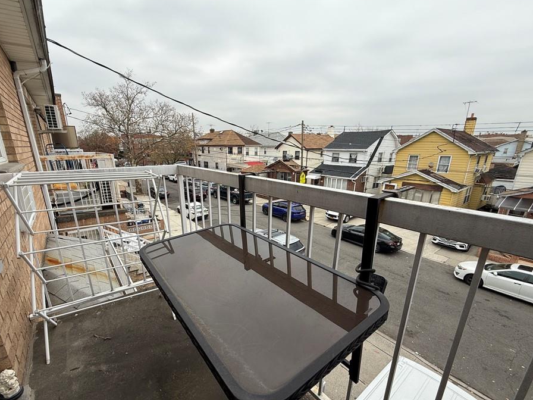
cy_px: 220
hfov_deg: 94.4
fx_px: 246
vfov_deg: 77.9
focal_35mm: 16
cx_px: 248
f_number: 2.2
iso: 50
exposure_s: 1/349
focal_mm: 2.22
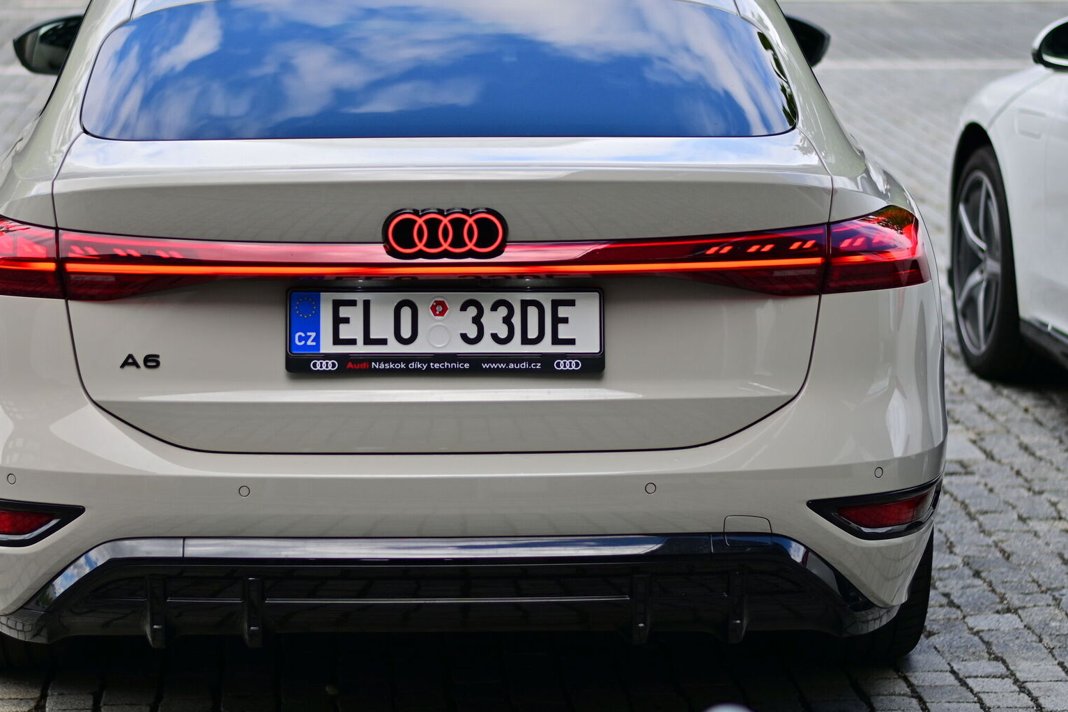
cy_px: 293
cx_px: 425
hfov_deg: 21.7
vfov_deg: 14.5
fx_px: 2788
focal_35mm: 94
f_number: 1.8
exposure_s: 1/2500
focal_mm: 50
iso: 100
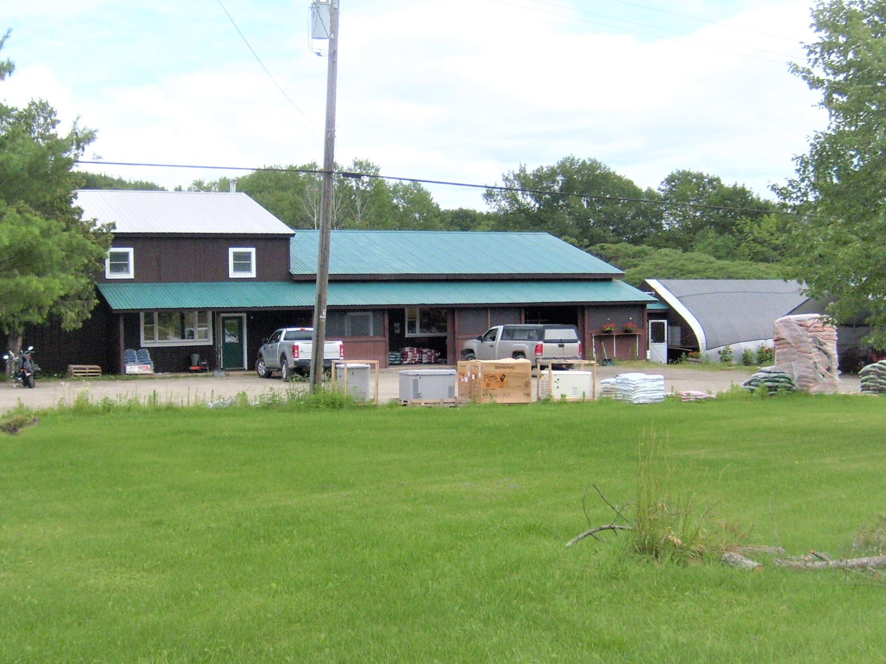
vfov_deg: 30.2
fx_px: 1229
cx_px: 387
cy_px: 386
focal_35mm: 48
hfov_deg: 39.6
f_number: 7.1
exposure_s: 1/180
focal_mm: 5.8
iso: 80
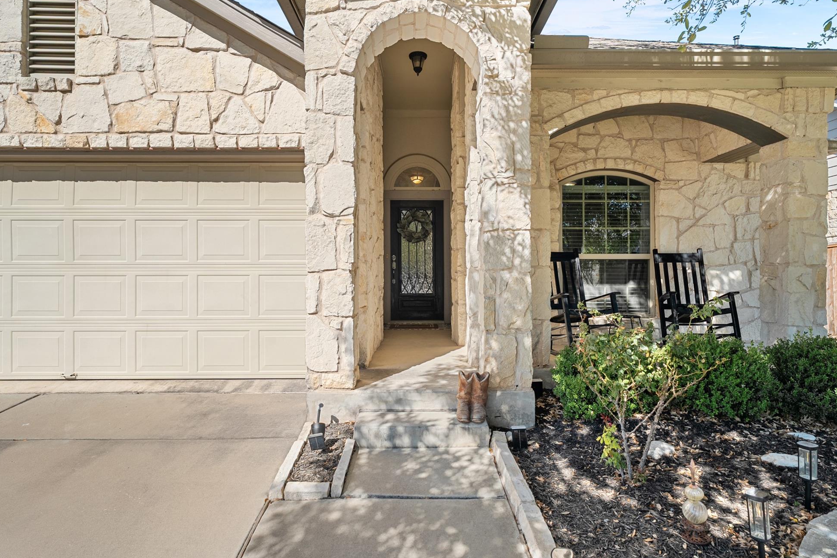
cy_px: 274
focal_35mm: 20
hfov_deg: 84.0
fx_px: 465
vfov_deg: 61.9
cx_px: 420
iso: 125
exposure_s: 1/40
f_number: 8
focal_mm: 19
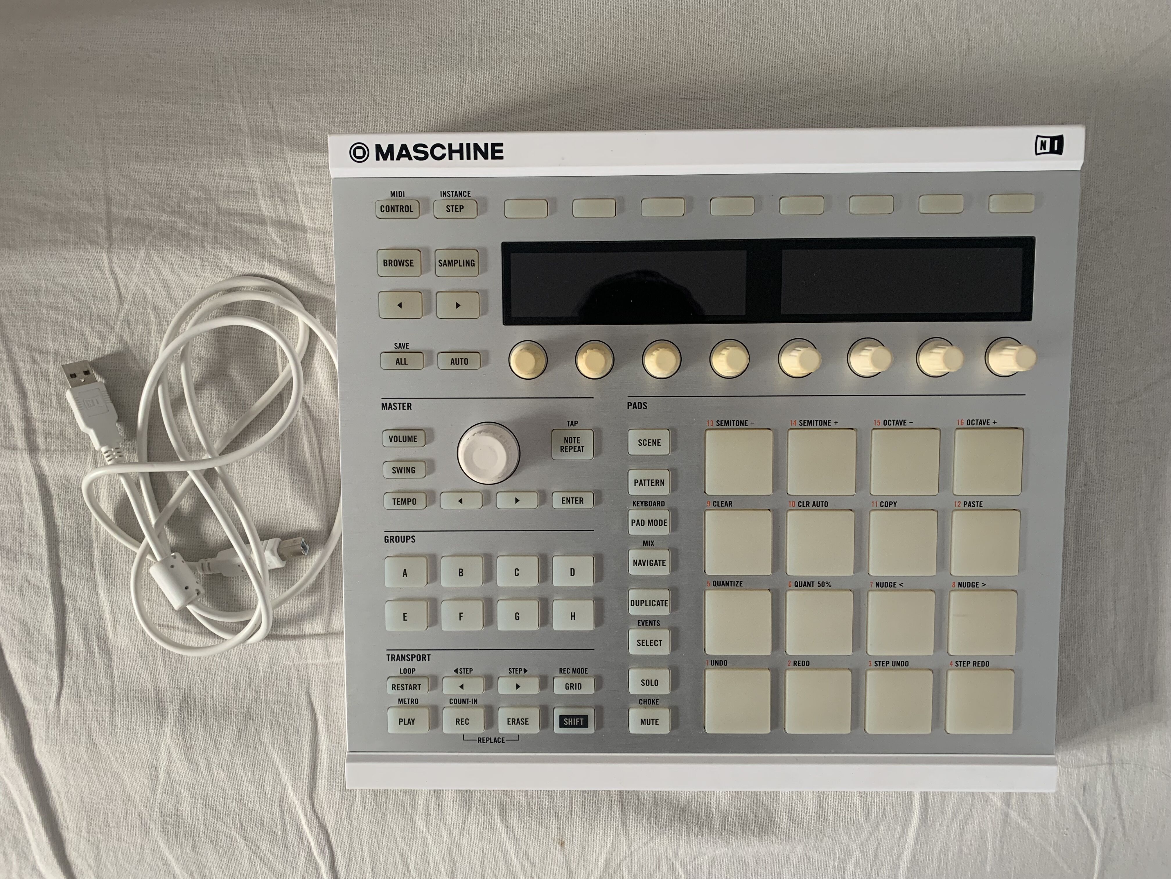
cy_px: 440
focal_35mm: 26
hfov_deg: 67.3
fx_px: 880
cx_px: 586
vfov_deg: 53.1
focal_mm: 4.25
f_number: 1.8
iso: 100
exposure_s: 1/60
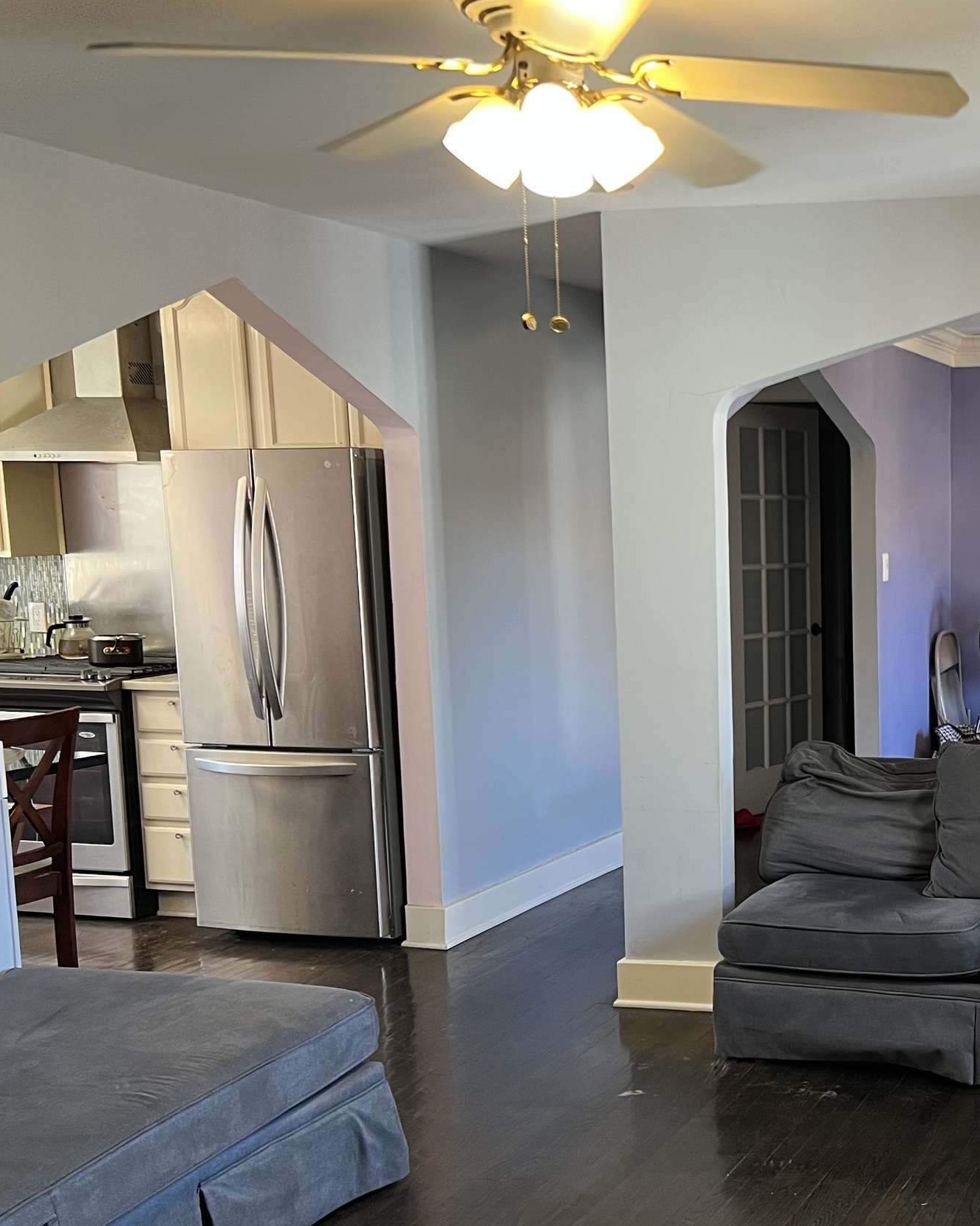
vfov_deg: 39.3
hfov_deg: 29.8
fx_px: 1704
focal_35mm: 47
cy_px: 764
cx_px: 996
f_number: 1.5
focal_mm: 5.7
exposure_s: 1/60
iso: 100
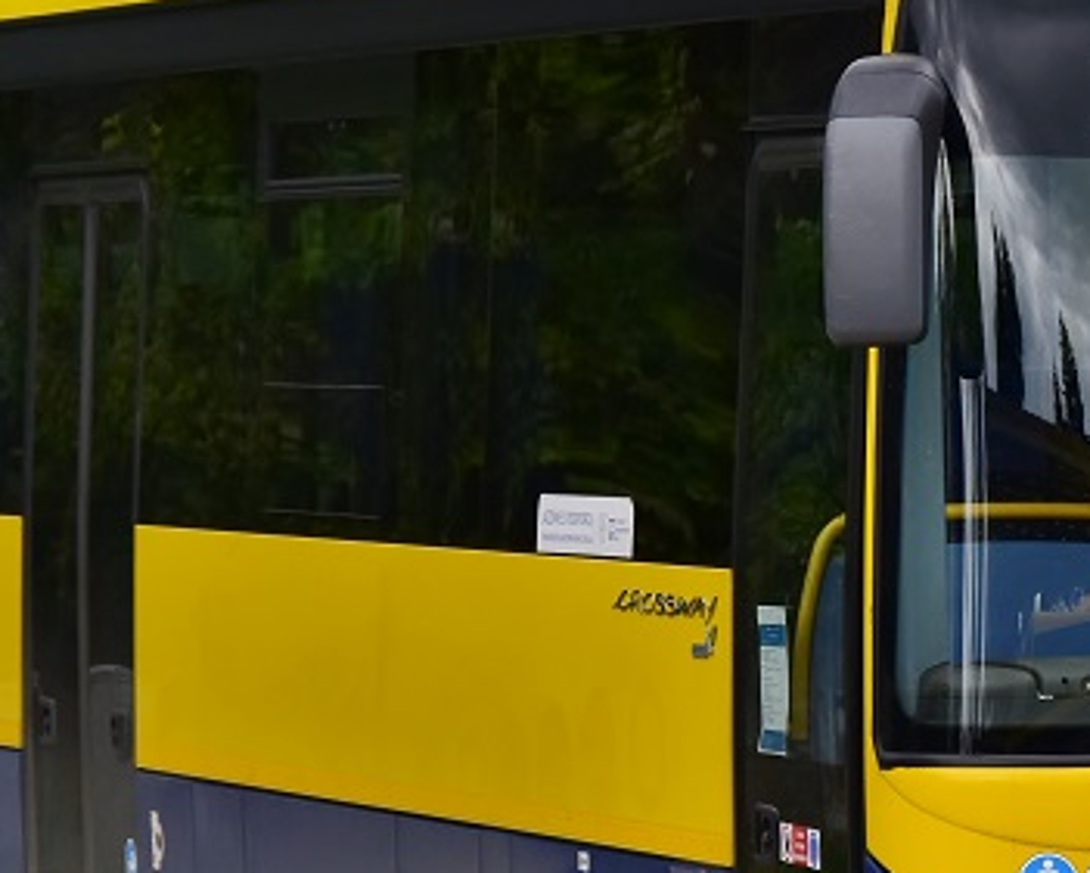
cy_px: 463
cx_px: 935
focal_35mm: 361
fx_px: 11636
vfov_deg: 4.3
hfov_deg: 5.4
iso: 400
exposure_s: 1/320
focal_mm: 75
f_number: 5.3
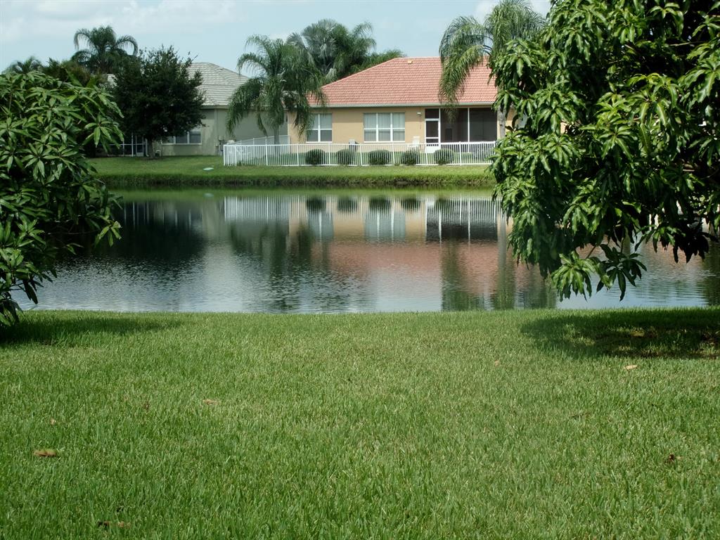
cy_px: 270
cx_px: 360
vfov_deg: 19.4
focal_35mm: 76
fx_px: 1581
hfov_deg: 25.7
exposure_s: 1/340
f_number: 4.7
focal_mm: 13.6
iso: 80
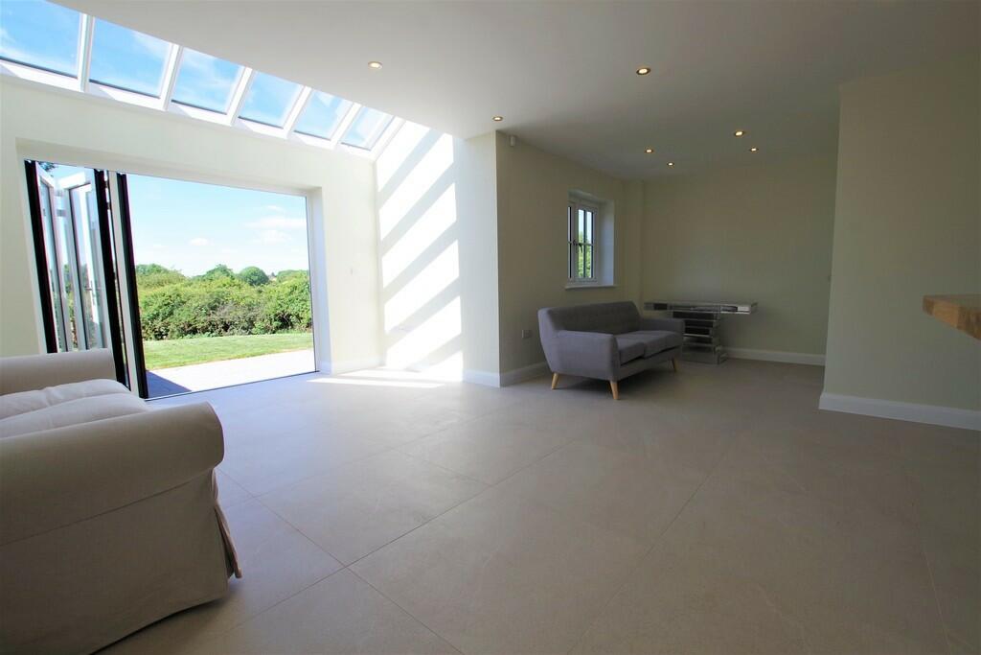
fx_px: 409
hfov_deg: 100.4
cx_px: 490
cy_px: 328
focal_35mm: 15
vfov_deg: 77.3
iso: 200
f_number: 7.1
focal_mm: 10
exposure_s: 1/200
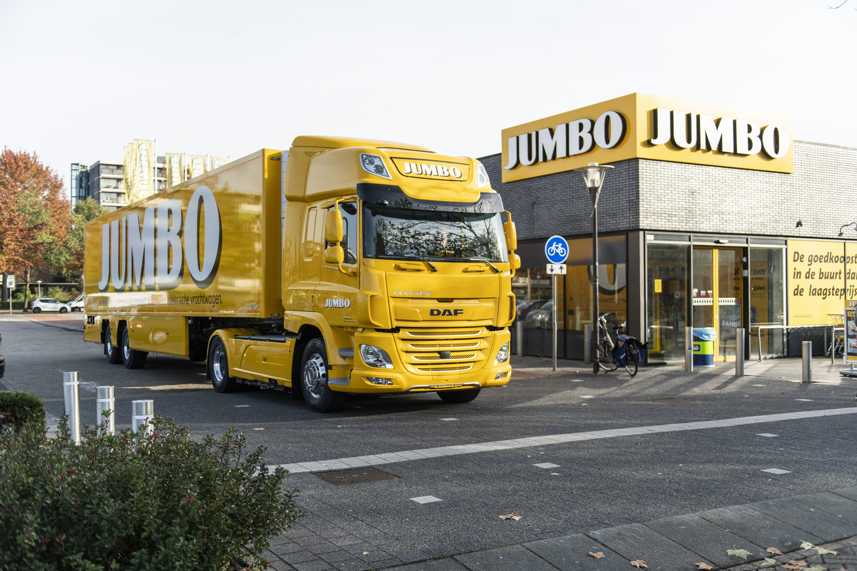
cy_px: 286
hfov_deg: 50.7
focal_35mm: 38
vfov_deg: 35.1
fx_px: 905
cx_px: 428
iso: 125
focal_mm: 38
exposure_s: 1/2000
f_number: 2.8
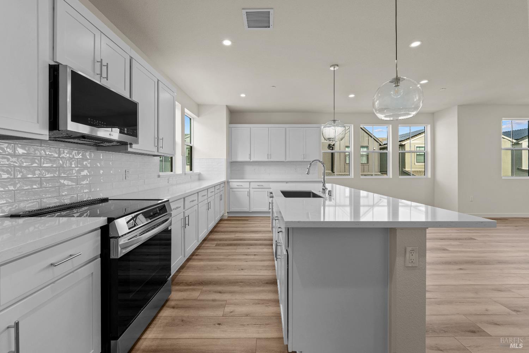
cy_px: 176
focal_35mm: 14
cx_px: 264
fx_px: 206
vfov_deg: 81.2
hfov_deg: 104.3
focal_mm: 14
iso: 125
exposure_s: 1/1.67
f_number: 10
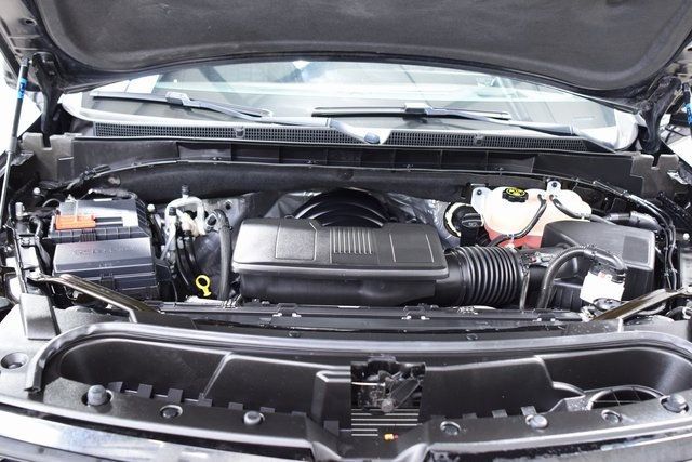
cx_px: 346
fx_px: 692
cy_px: 231
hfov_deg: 53.1
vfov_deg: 36.9
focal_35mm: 36
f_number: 2.8
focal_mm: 24
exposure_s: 1/15
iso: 1600
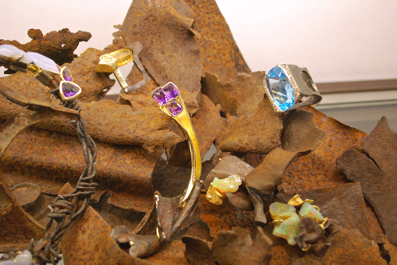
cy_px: 132
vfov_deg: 28.2
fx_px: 530
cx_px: 198
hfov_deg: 41.1
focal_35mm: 48
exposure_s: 1/30
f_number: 4.8
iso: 720
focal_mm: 32
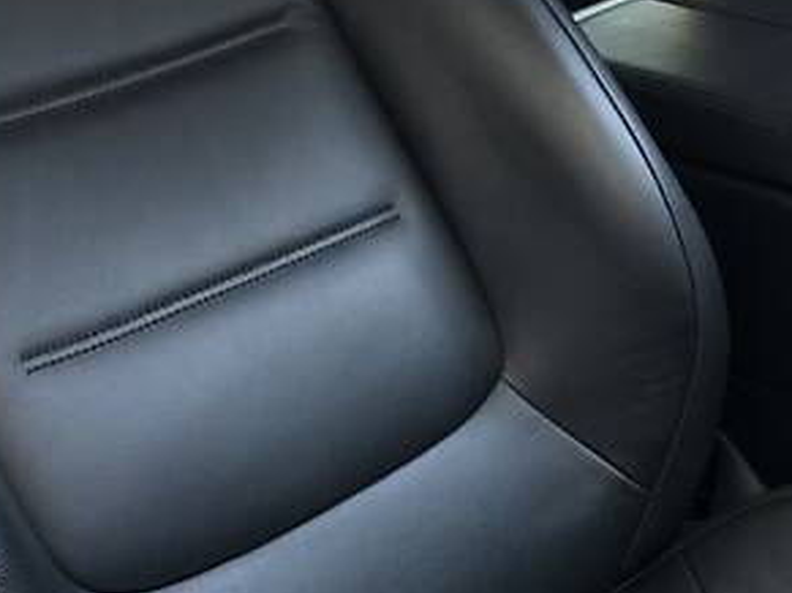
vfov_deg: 19.0
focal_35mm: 77
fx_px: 1761
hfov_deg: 23.7
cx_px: 879
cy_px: 430
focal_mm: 4
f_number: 1.8
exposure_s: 1/9
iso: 100
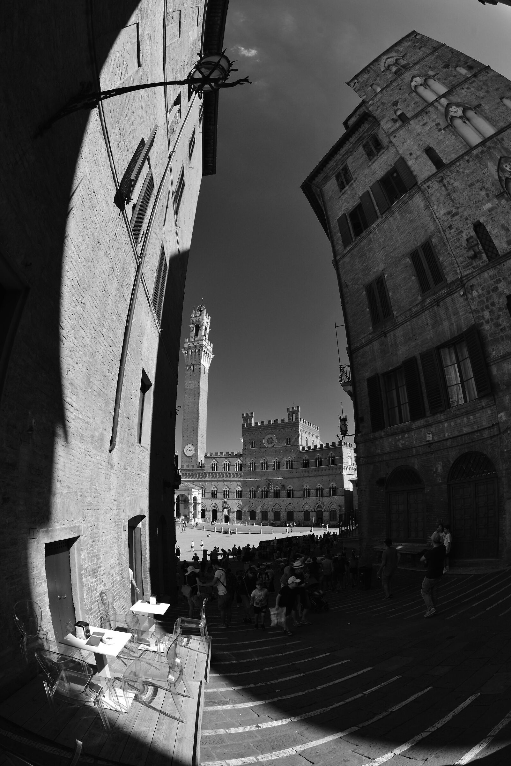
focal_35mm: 16
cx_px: 256
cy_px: 383
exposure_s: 1/500
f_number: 9
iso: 200
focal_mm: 16
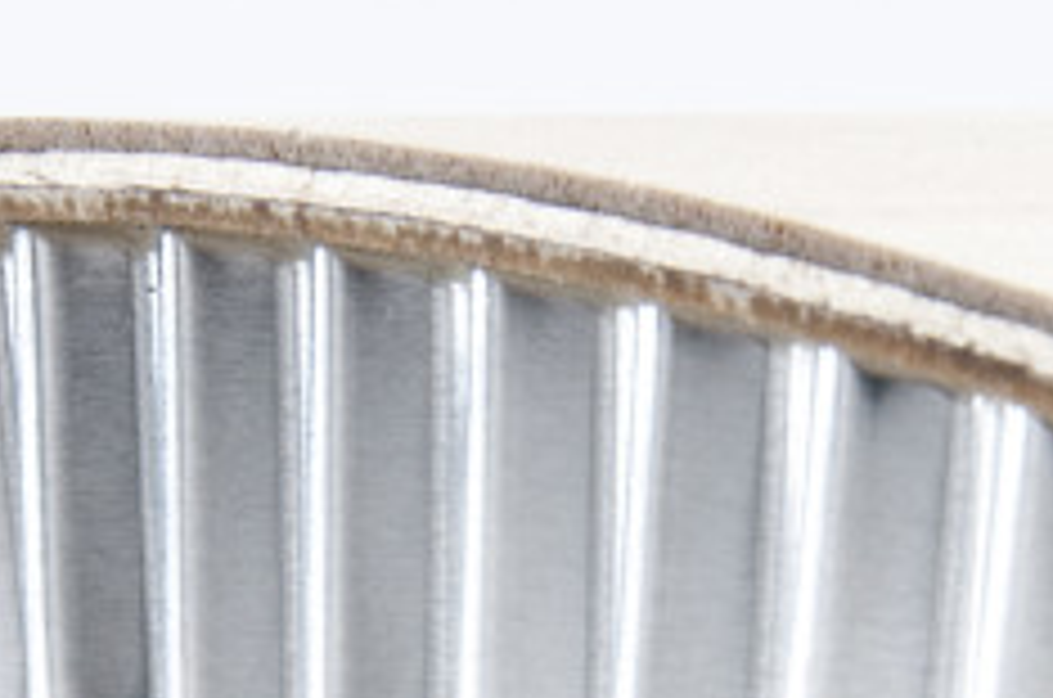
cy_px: 1335
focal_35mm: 308
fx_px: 8991
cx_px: 423
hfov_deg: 6.7
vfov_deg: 4.4
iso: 200
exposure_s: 1/125
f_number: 20
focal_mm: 50
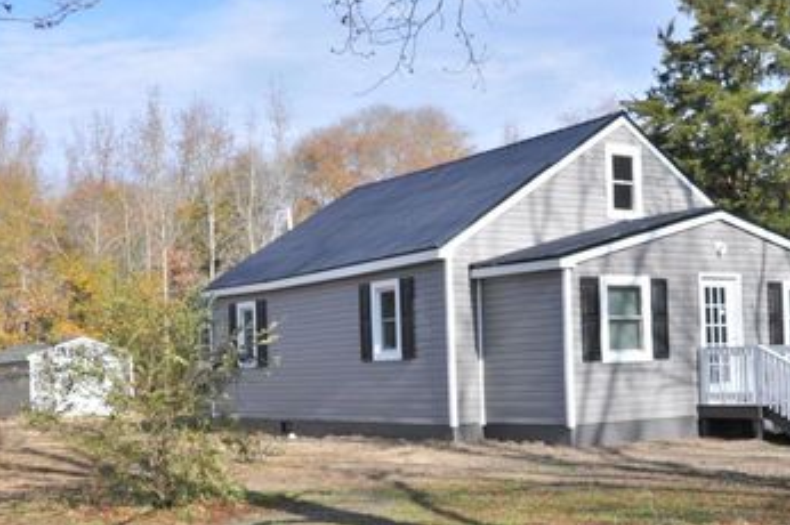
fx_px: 1140
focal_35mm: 52
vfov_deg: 25.8
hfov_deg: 38.1
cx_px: 454
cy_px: 358
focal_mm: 24
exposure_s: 1/320
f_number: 9
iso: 200
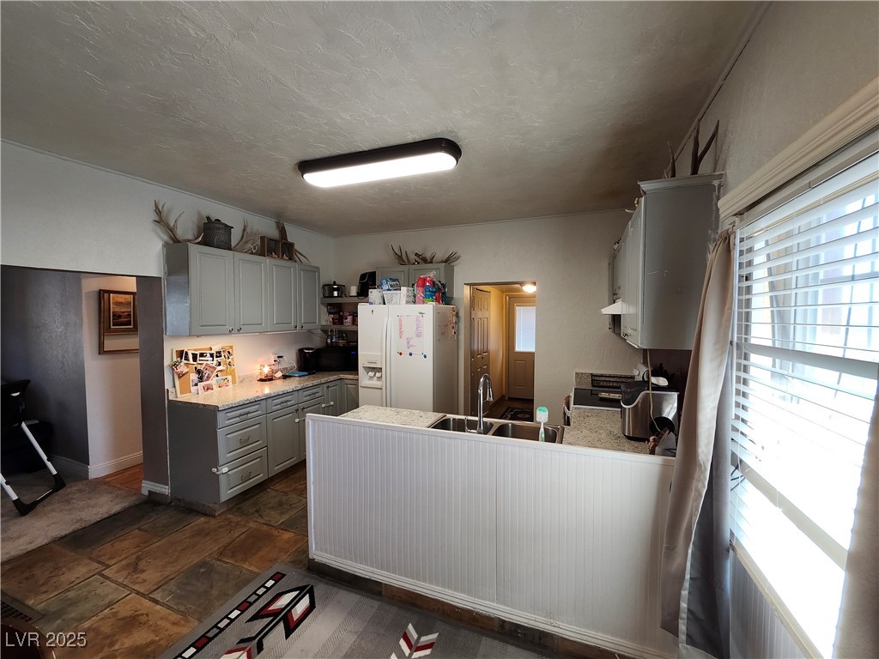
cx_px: 440
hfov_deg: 106.2
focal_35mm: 13
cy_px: 330
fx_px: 330
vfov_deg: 89.9
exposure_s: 1/60
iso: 80
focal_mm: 1.74
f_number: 2.2
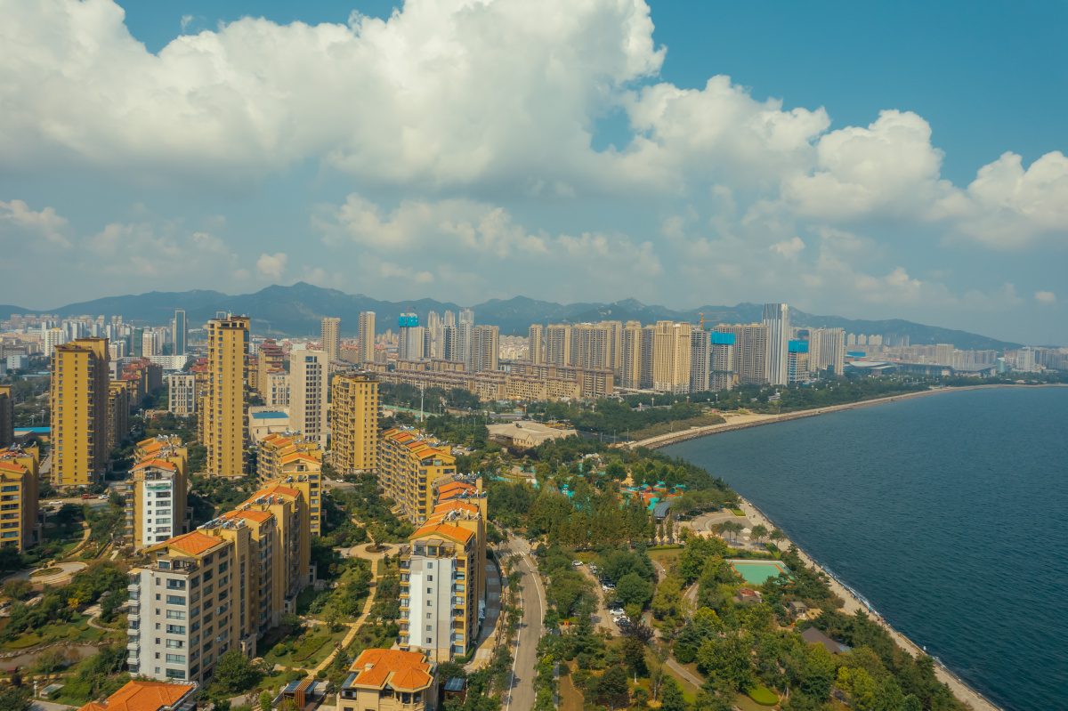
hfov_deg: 78.6
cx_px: 534
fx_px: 652
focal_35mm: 22
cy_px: 356
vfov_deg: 57.2
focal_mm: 8.38
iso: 120
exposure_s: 1/3200
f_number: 2.8
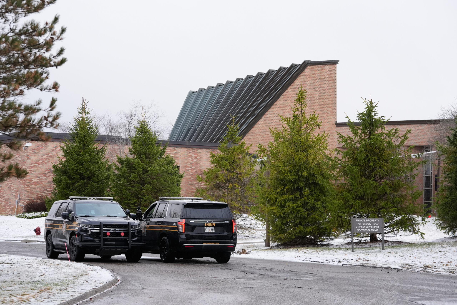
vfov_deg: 11.9
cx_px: 228
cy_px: 152
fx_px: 1460
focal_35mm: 115
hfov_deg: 17.8
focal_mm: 115
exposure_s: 1/640
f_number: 5.6
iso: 1250
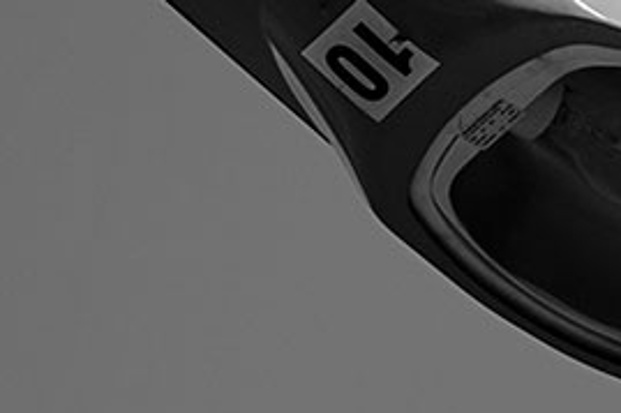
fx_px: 12481
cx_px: 485
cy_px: 70
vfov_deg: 1.9
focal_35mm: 724
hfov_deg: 2.8
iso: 1000
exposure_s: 1/1600
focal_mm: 390
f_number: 11
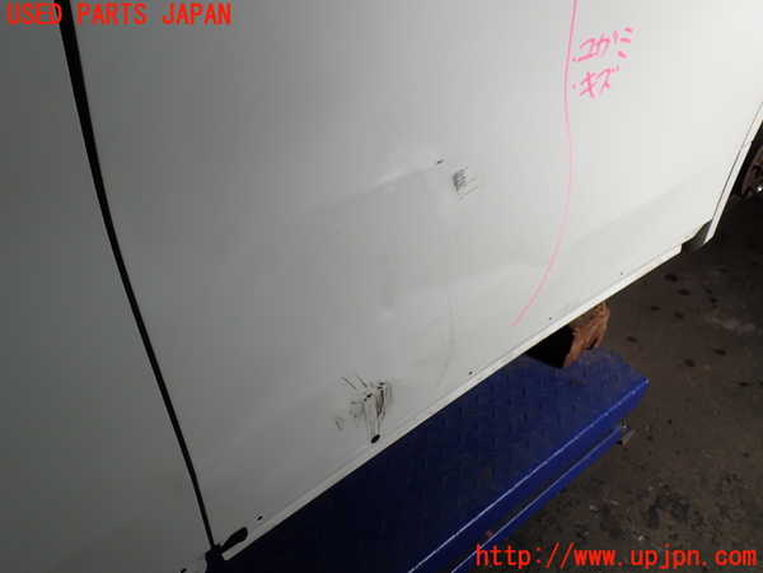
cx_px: 382
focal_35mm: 30
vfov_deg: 46.8
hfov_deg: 60.0
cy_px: 286
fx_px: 661
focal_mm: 5.4
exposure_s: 1/100
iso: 100
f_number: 3.2
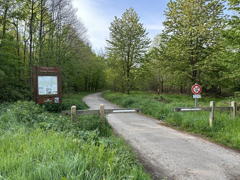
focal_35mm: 24
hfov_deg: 71.6
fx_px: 166
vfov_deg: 56.8
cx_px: 120
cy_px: 90
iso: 80
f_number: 1.78
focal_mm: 6.86
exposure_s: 1/767
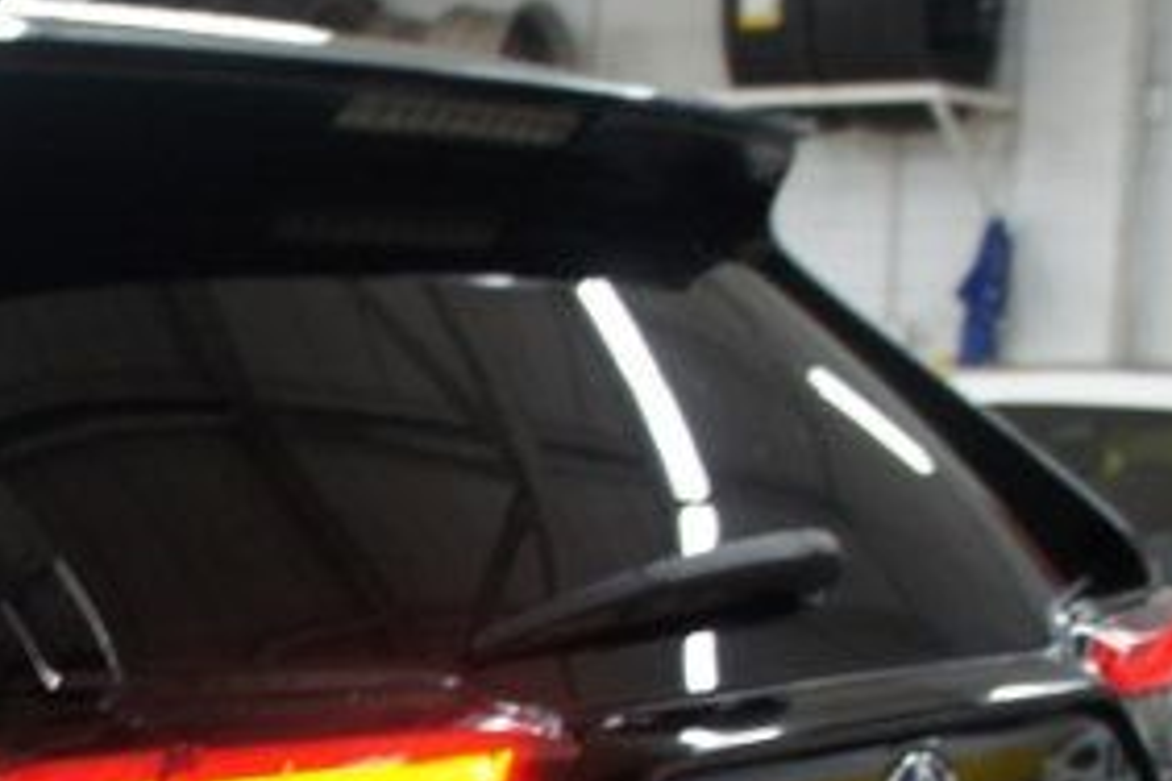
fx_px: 3190
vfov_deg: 13.3
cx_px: -478
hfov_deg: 18.8
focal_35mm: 98
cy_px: 1099
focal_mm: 18
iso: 250
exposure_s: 1/30
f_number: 3.5
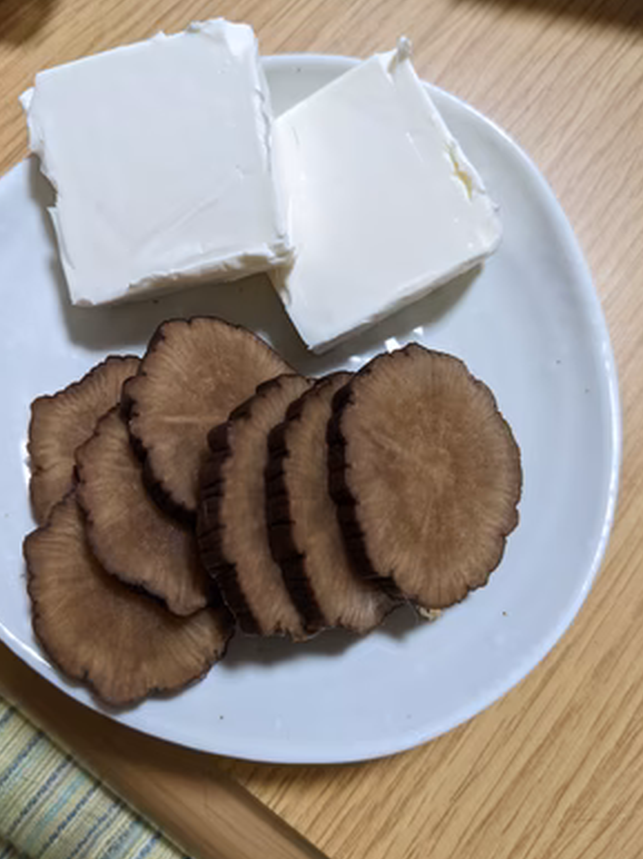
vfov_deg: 63.5
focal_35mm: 28
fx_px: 694
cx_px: 320
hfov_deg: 49.7
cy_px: 430
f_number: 1.73
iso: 124
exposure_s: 1/25
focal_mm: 4.38
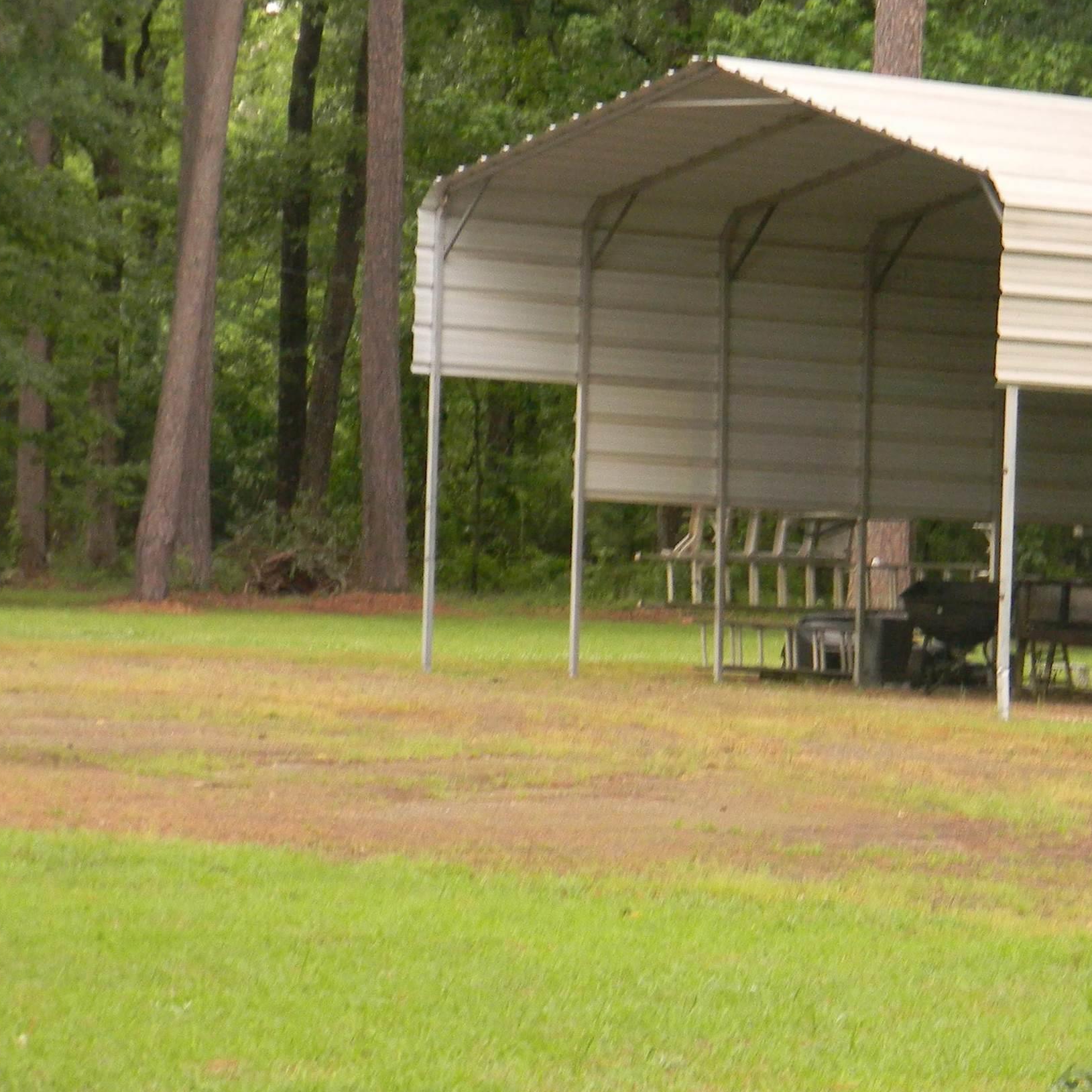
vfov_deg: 10.0
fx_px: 6246
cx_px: 998
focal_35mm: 175
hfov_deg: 9.9
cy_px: 502
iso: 278
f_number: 4.7
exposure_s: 1/30
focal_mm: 19
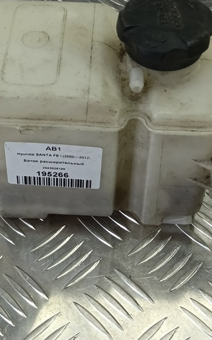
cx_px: 76
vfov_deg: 37.7
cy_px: 108
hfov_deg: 24.3
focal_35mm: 53
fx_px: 490
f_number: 1.6
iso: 88
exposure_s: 1/50
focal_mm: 4.11
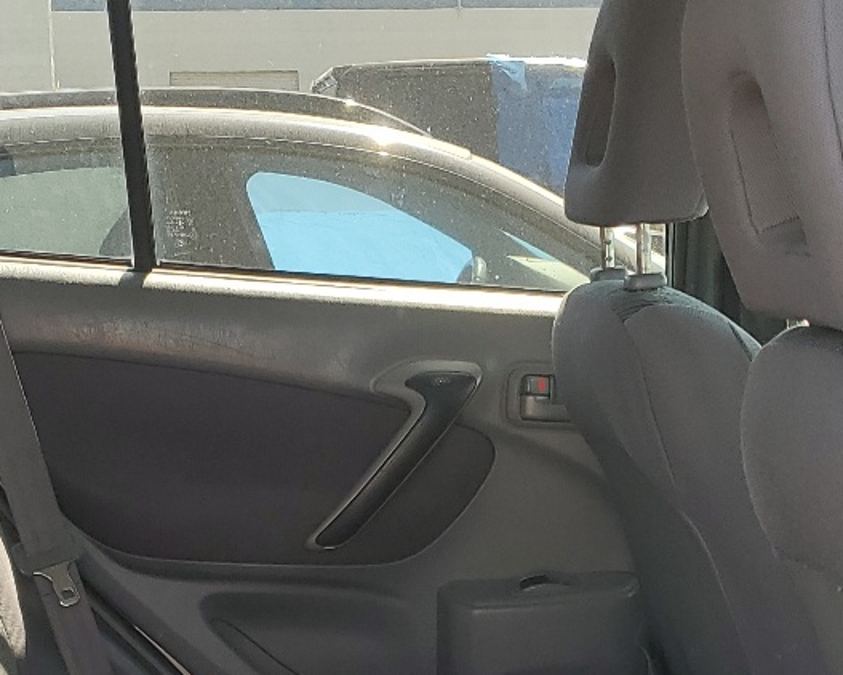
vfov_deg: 19.2
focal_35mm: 77
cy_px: 712
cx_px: 402
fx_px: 1922
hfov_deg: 24.7
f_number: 1.5
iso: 50
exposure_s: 1/278
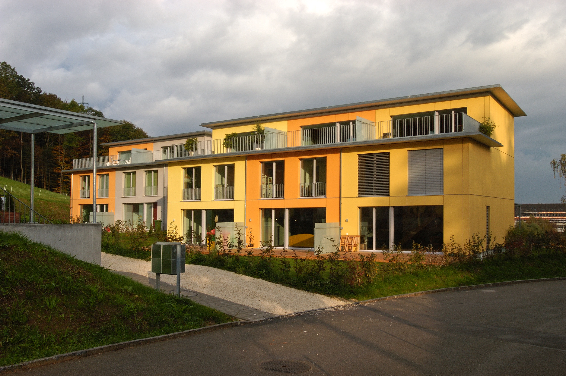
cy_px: 188
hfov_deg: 57.3
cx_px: 283
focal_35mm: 33
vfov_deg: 39.9
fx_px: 518
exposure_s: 1/50
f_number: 20
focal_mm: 22
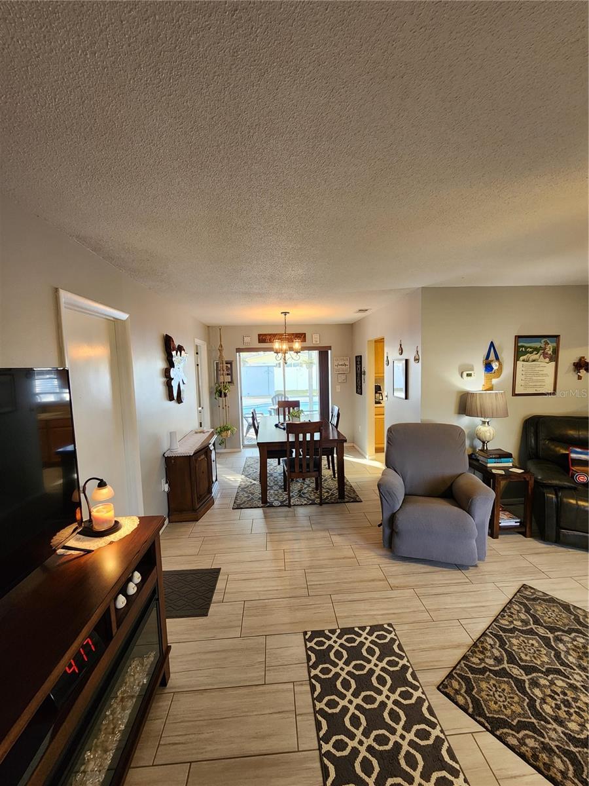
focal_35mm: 13
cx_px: 294
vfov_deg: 106.2
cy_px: 393
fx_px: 295
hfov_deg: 89.9
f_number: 2.2
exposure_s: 1/60
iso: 250
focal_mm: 2.2
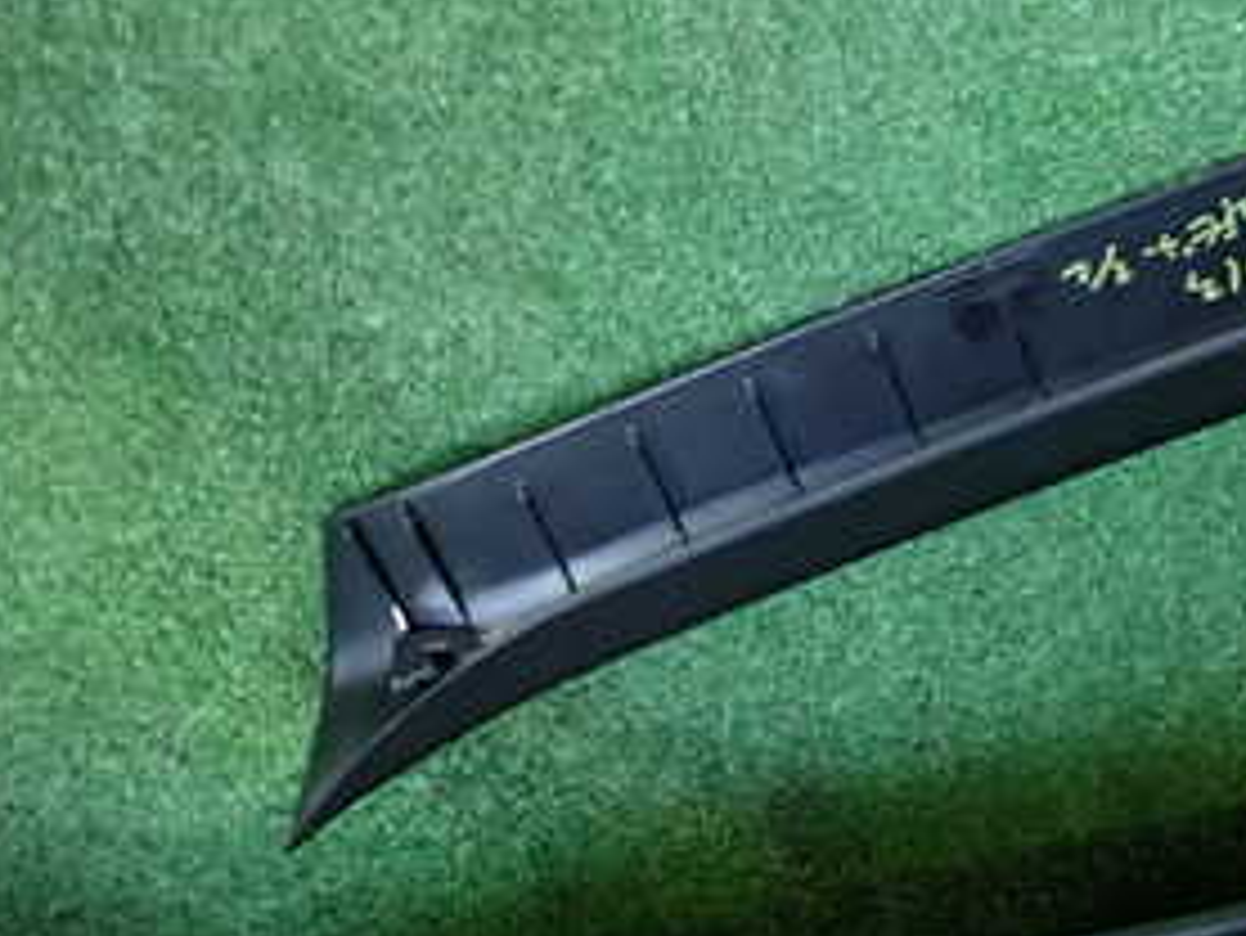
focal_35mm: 65
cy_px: 670
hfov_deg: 28.8
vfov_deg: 22.4
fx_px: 2341
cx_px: 1075
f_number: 2.3
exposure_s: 1/30
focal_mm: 5.4
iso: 320
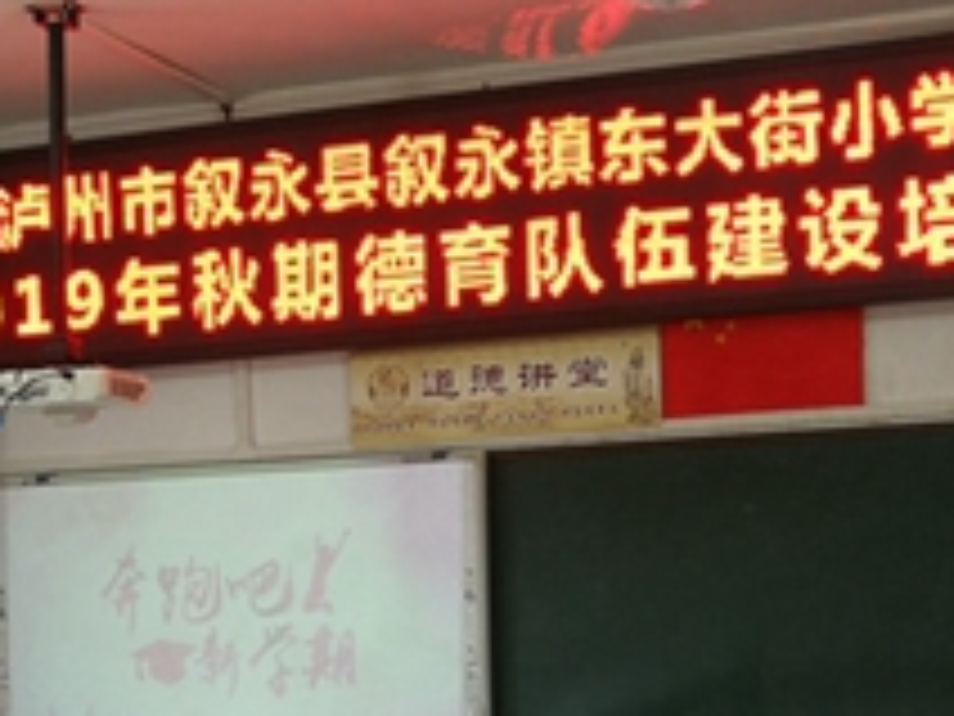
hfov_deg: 23.0
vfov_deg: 16.8
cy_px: 808
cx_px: 364
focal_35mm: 85
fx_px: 2343
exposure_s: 1/50
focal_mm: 3.95
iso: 125
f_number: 1.8
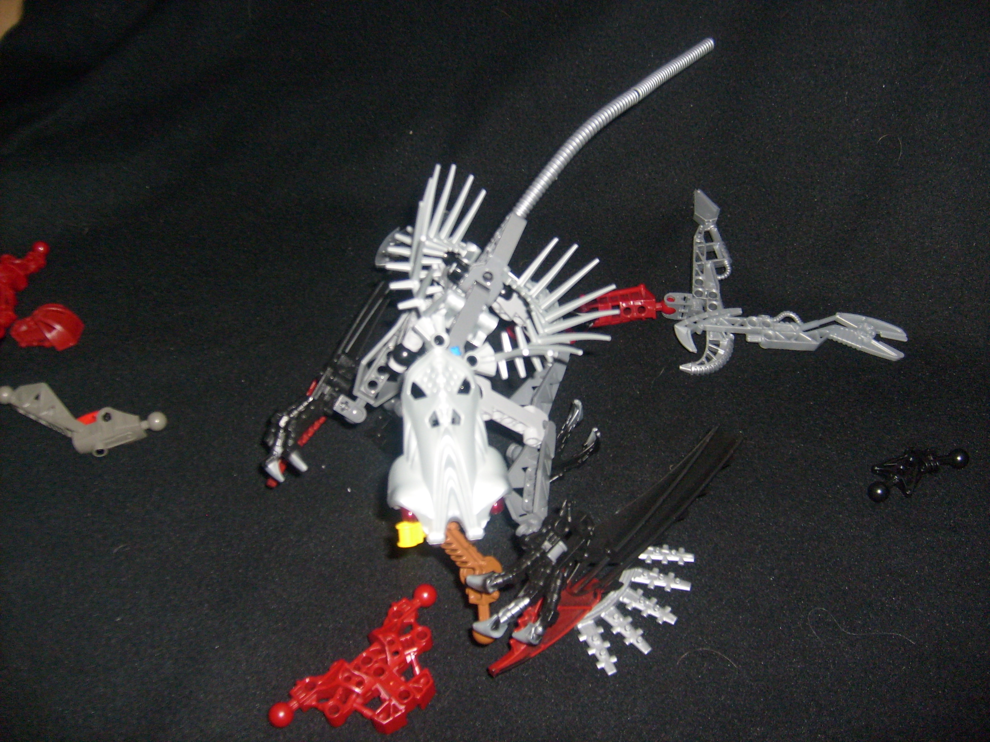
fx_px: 1001
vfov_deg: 40.7
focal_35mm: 35
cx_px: 495
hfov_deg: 52.6
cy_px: 371
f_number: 2.8
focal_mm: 5.8
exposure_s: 1/45
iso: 100
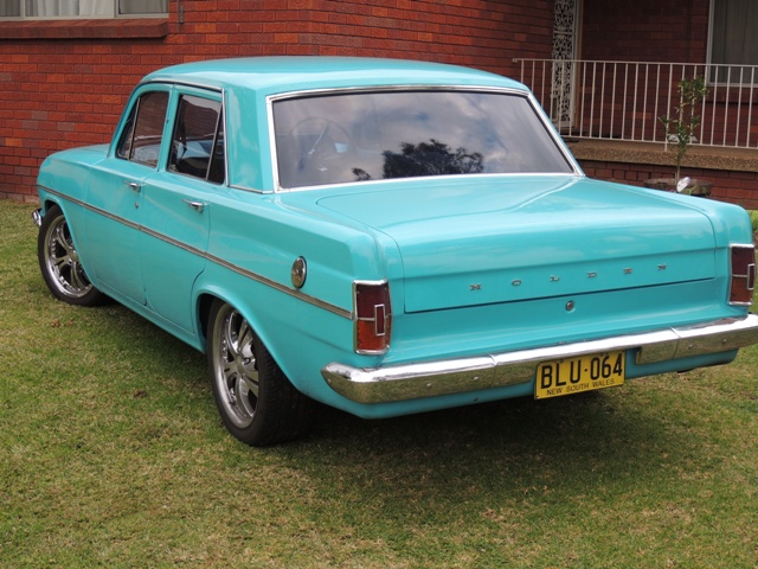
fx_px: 1204
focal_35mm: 55
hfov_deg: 34.9
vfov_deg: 26.6
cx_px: 379
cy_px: 284
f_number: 3.7
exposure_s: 1/80
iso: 100
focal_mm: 9.8
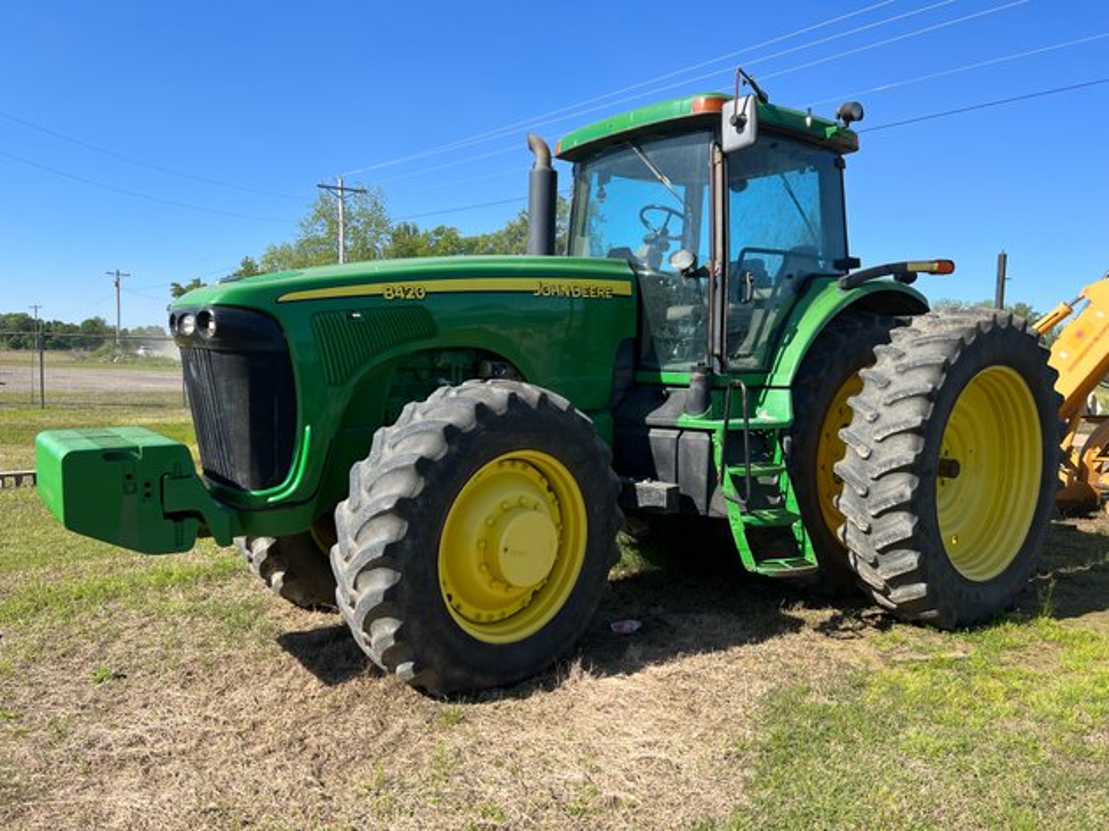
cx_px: 554
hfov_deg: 67.3
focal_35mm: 26
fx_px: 833
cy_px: 416
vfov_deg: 53.0
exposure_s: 1/2353
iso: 50
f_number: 1.5
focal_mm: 5.7
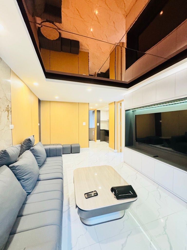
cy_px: 125
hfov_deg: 85.7
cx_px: 94
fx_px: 101
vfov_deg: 102.1
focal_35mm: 14
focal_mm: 2.22
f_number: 2.2
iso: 500
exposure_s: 1/60
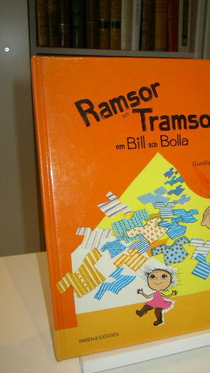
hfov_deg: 30.9
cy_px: 191
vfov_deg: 52.8
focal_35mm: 38
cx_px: 141
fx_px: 376
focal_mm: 5.6
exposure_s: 1/60
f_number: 2.8
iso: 50
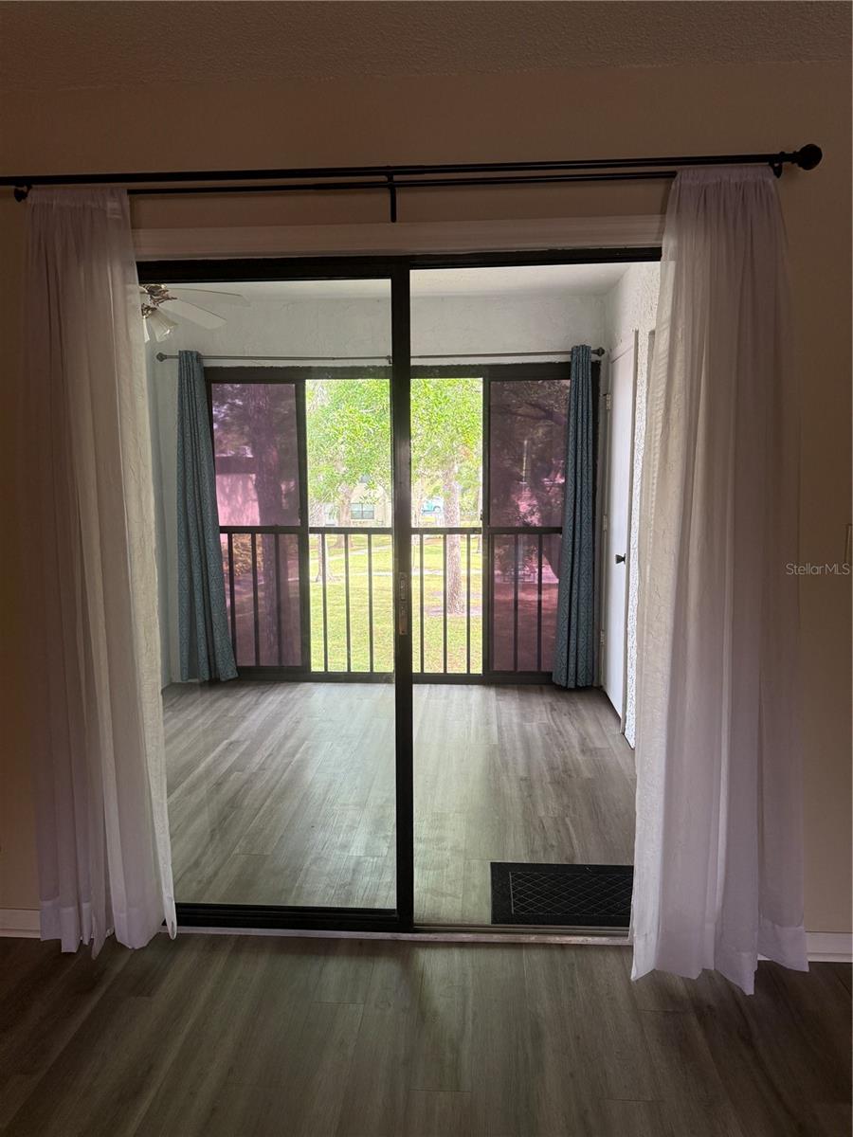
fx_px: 789
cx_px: 426
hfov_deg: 56.8
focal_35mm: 24
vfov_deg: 71.6
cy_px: 568
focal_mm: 6.76
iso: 200
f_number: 1.78
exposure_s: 1/90
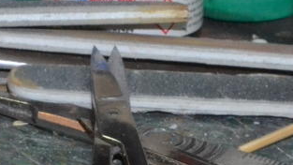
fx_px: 2571
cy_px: 273
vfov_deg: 3.6
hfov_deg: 6.4
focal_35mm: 331
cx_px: -246
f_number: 22
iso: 3200
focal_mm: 55
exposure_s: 1/60
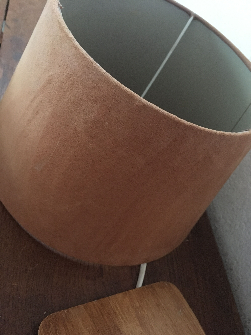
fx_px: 280
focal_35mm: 29
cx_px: 126
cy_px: 168
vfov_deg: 61.7
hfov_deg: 48.2
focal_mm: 4.15
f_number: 2.2
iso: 250
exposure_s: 1/17
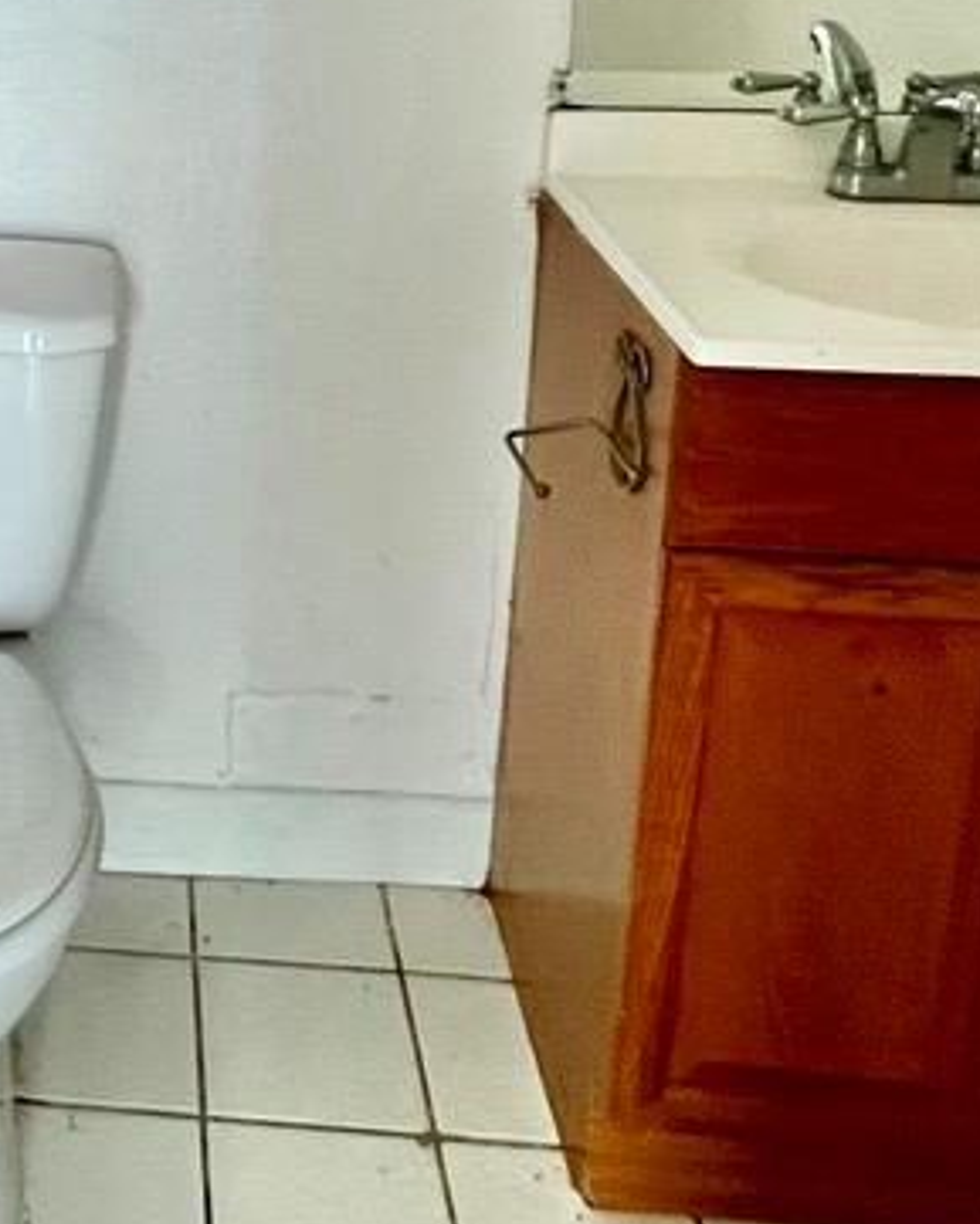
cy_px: 58
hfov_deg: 30.2
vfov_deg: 37.6
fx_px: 1631
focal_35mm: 45
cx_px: -85
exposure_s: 1/99
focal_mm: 1.57
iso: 200
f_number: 1.8
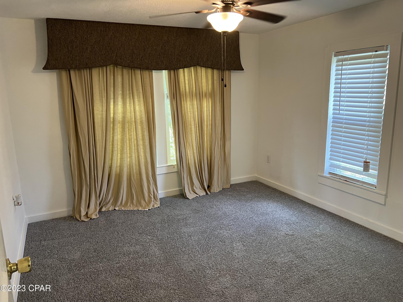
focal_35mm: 26
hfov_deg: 67.3
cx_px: 202
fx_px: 303
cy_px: 151
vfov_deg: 53.1
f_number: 1.5
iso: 125
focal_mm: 5.7
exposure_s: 1/60
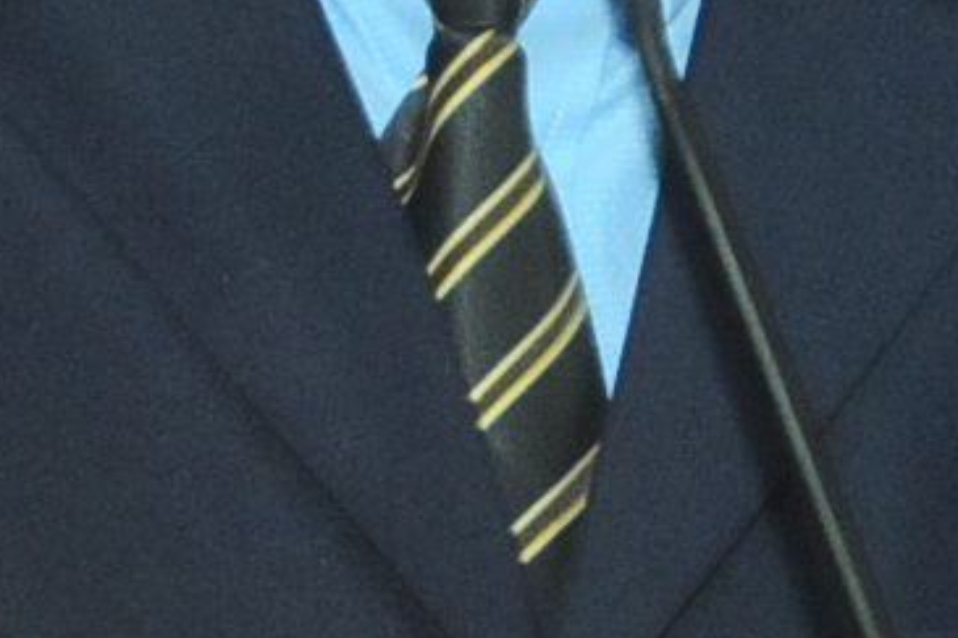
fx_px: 12182
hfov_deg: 4.5
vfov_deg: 3.0
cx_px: 654
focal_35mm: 458
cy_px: -45
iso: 1250
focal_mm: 52
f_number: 5
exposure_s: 1/60
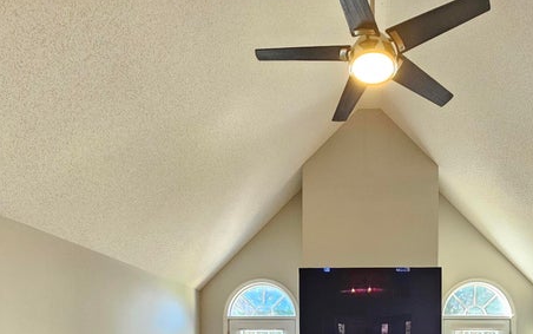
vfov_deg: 40.7
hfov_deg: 67.9
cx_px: 367
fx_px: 378
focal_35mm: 26
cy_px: 346
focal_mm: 2.2
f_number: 2.2
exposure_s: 1/60
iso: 320
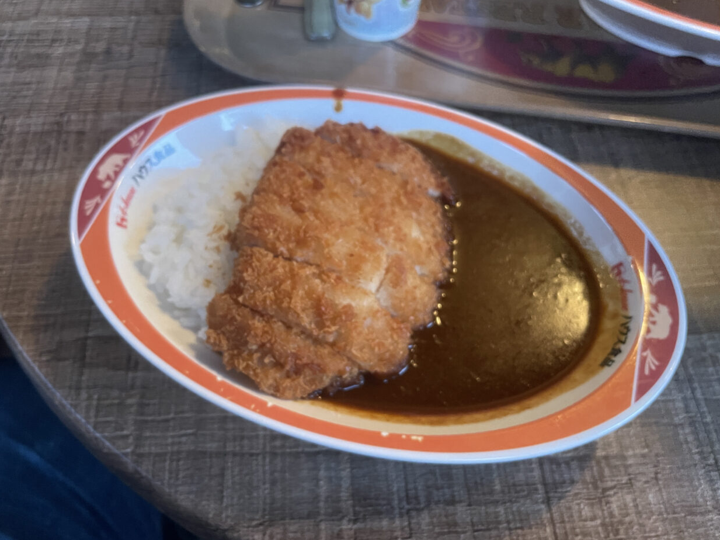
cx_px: 364
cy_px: 278
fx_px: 561
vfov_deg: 51.3
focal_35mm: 27
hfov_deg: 65.3
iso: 640
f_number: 1.6
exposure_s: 1/25
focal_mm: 4.2
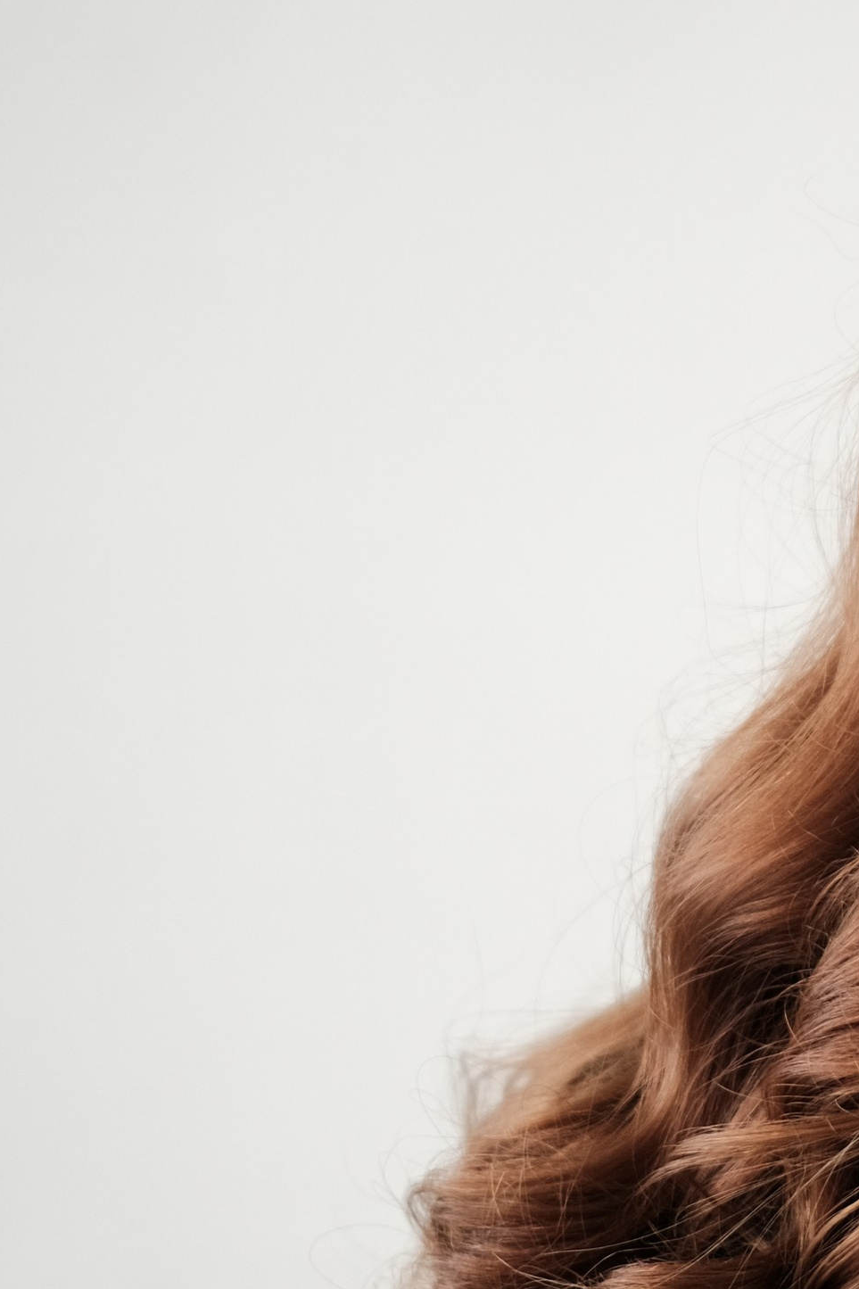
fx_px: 3329
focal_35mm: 93
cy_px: 626
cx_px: 1138
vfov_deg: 21.9
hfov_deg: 14.1
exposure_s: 1/180
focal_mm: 23
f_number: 2
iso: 500
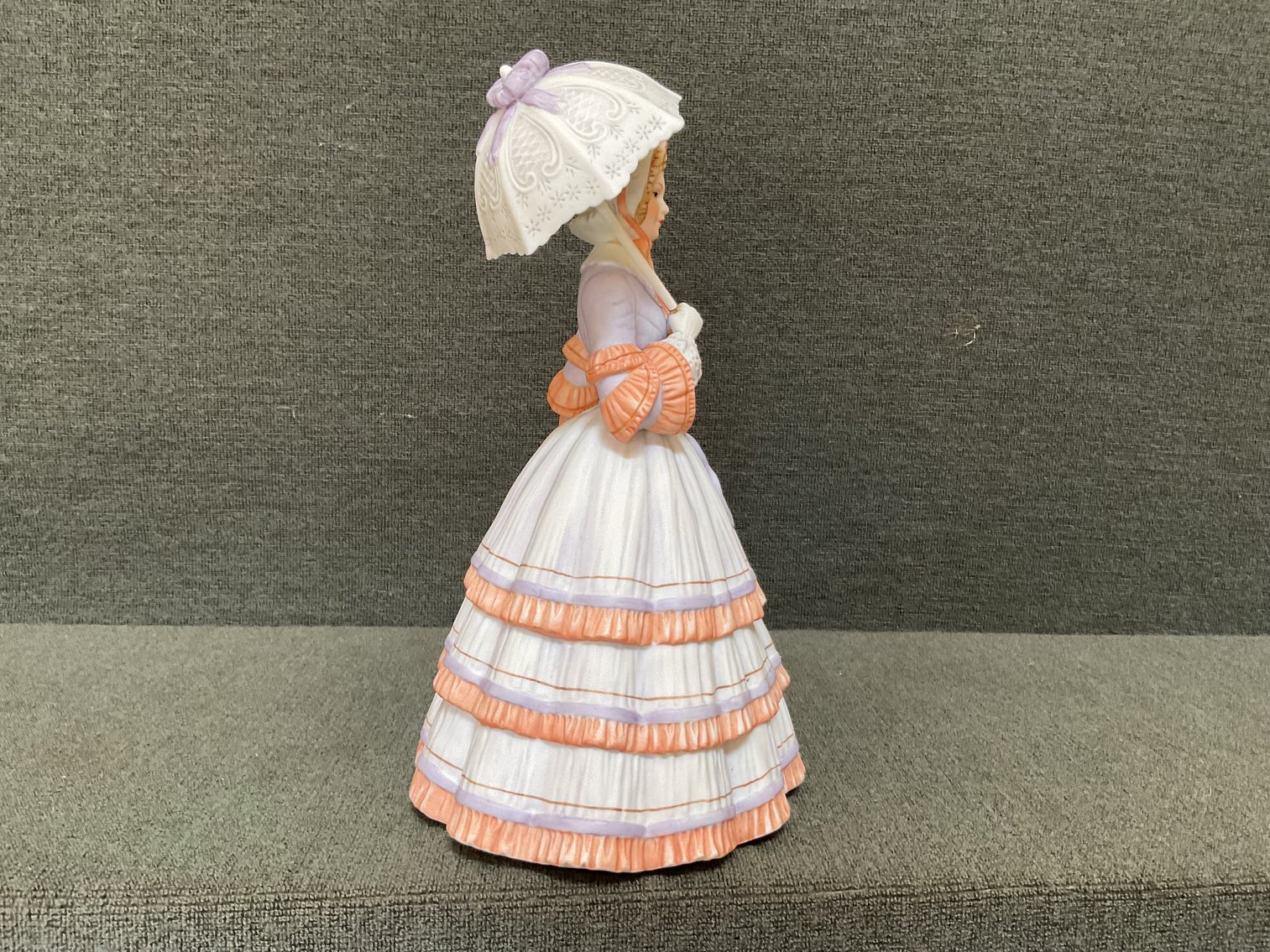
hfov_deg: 61.7
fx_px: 1064
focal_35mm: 29
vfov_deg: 48.2
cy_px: 476
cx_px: 635
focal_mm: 3
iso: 125
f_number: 1.8
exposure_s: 1/60
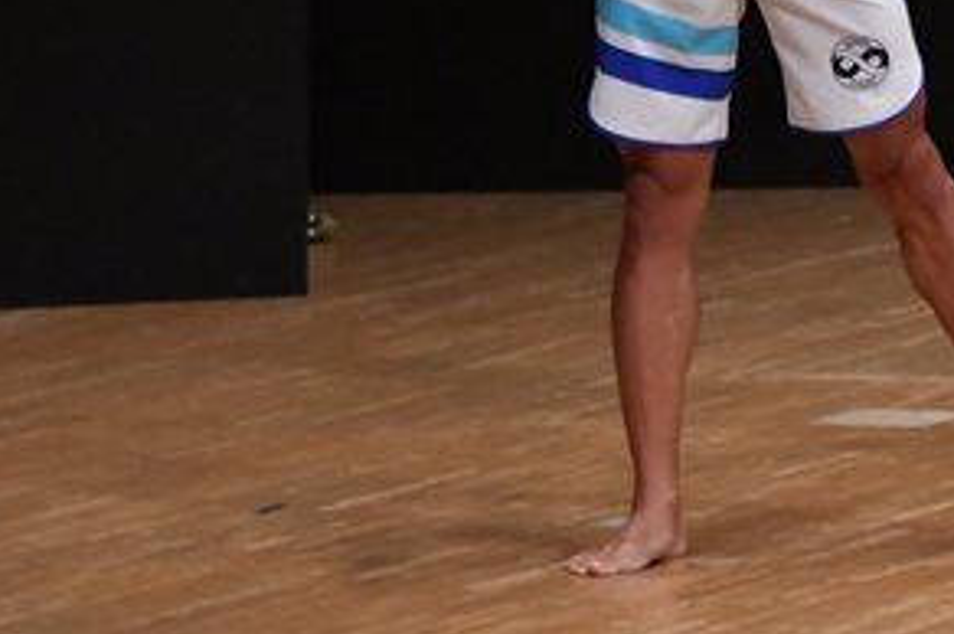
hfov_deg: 2.9
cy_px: -65
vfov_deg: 1.9
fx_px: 18979
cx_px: 1233
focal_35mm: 717
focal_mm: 180
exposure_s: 1/400
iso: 6400
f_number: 5.6
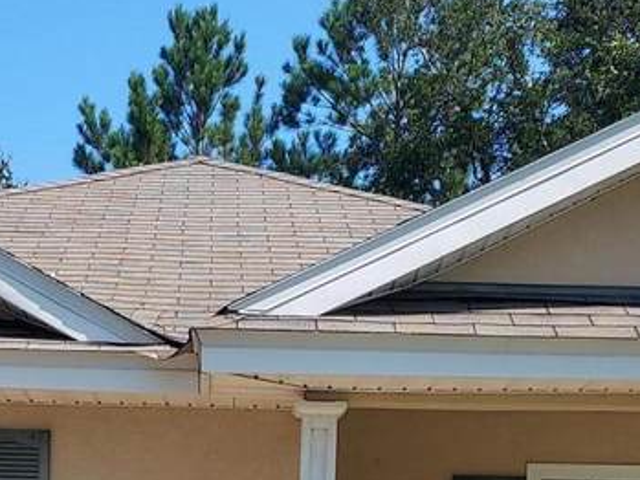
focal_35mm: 88
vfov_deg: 15.6
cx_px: 189
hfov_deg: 22.1
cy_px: 693
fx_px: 1628
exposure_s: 1/856
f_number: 1.8
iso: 40
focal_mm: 4.6
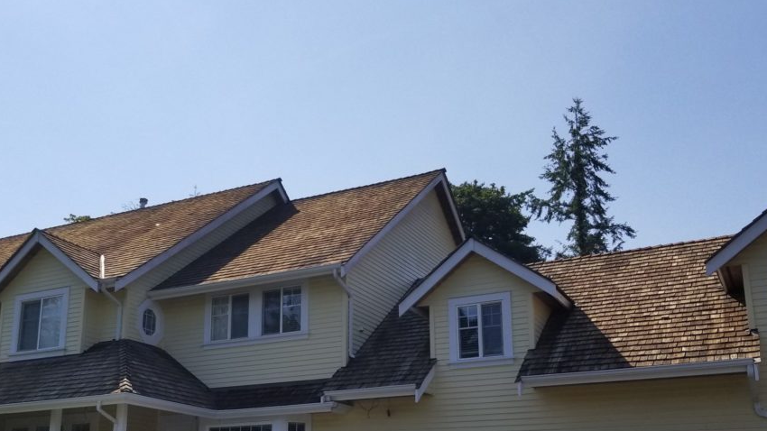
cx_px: 319
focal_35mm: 40
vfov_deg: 29.2
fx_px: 813
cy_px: 331
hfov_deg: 50.3
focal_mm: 4.25
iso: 50
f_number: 1.7
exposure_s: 1/4224
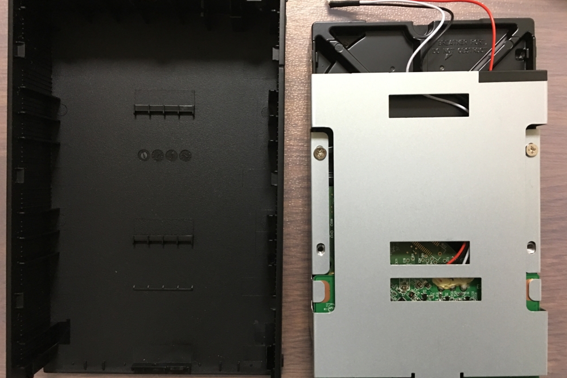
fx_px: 488
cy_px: 187
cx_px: 277
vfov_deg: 42.3
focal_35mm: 31
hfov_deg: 60.3
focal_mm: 4.15
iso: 100
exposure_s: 1/15
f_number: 2.2
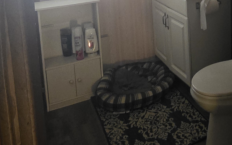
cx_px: 242
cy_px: -36
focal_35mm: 47
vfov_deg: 24.4
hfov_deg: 37.2
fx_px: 297
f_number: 1.9
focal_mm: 2.2
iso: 1000
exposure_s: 1/40
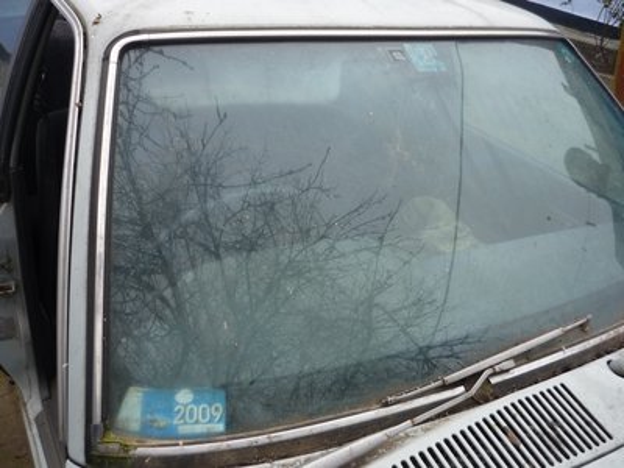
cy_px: 234
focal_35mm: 33
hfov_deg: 55.4
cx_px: 312
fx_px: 595
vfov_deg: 42.9
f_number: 2.8
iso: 100
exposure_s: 1/125
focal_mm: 5.5
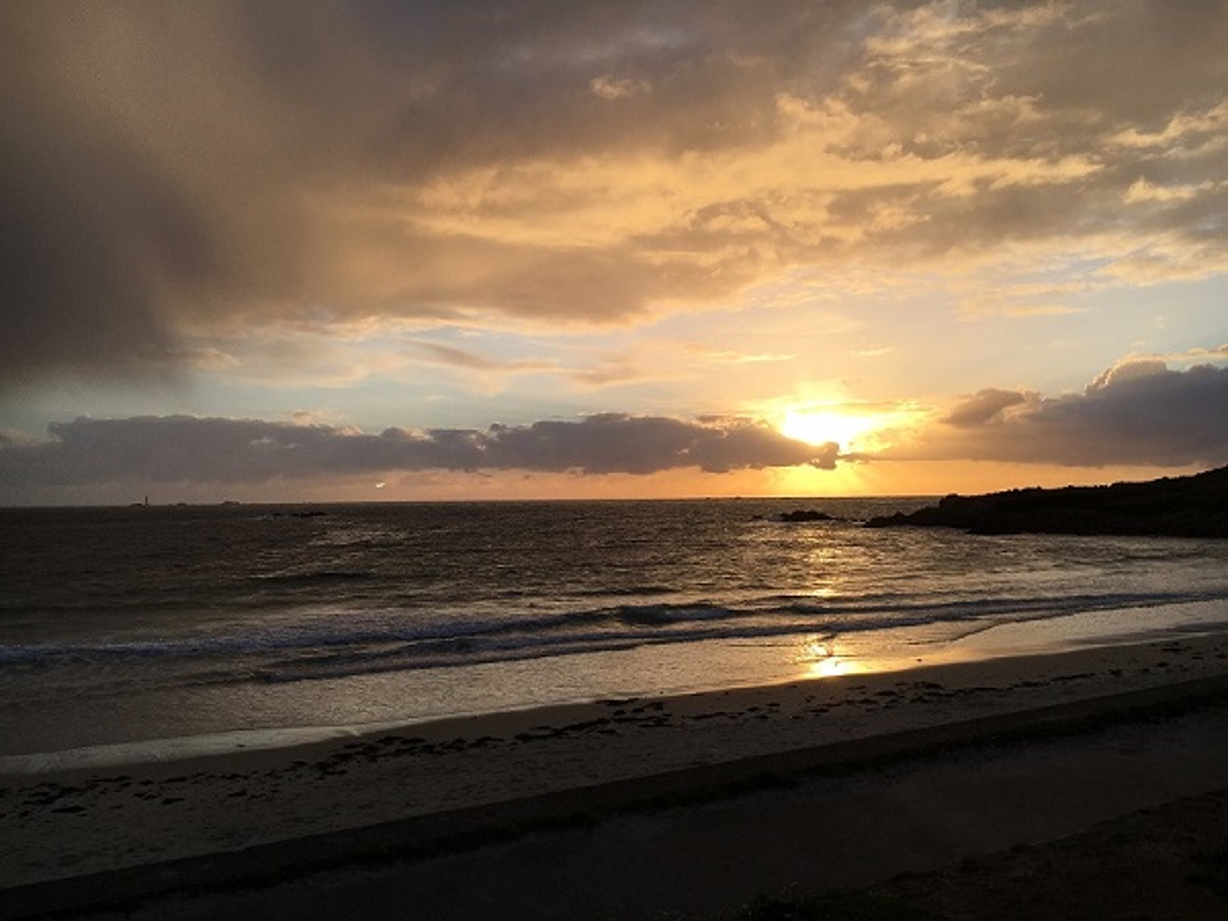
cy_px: 460
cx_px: 614
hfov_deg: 61.7
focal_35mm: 29
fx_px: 1029
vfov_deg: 48.2
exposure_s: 1/1538
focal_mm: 4.15
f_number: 2.2
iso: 25
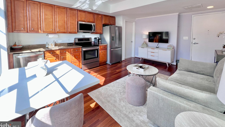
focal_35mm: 15
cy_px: 41
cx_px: 111
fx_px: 89
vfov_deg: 68.4
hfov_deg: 103.0
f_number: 1.8
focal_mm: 1.57
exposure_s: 1/99
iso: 32
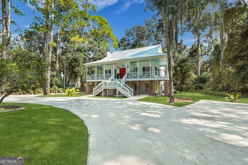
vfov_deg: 72.0
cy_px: 82
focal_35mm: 16
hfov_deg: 95.0
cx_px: 124
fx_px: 114
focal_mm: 16.5
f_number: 9
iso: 320
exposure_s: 1/200
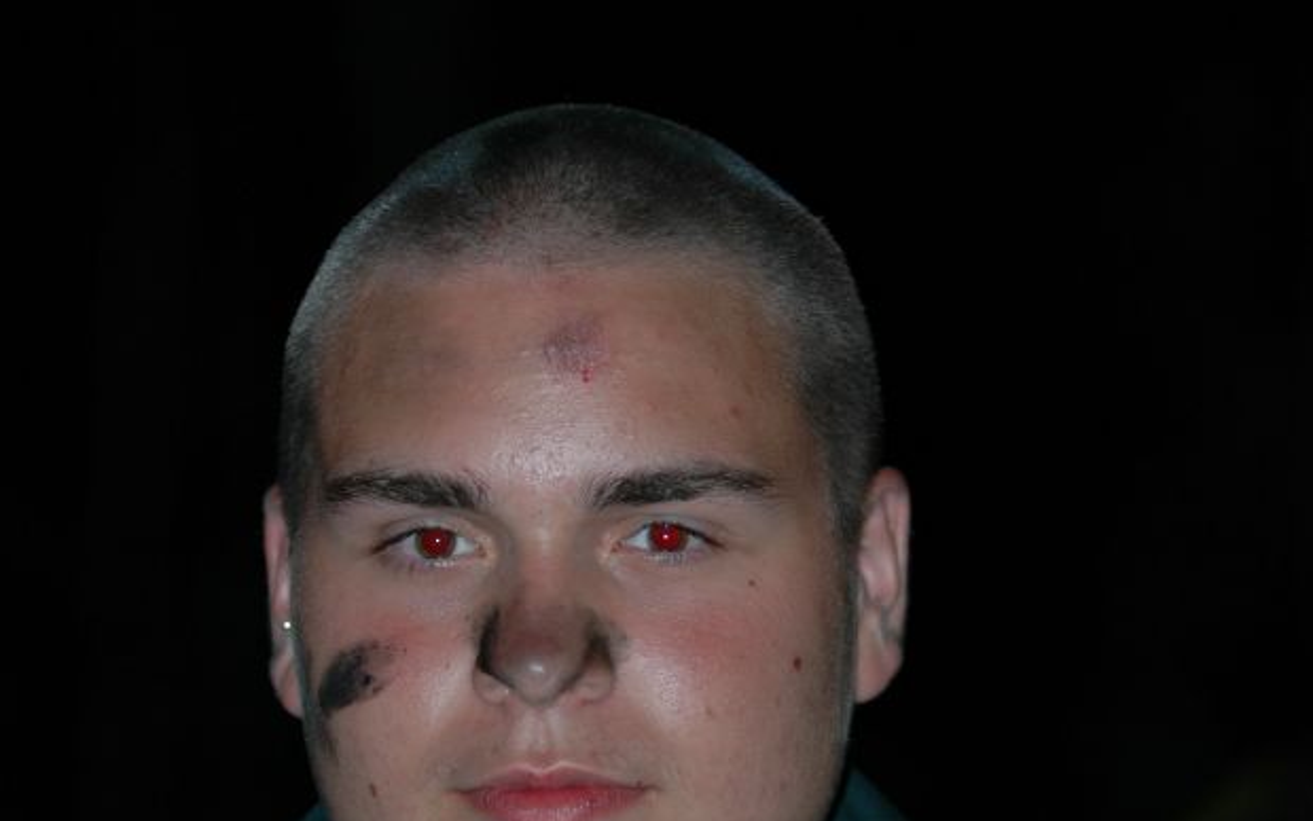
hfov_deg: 8.5
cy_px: 808
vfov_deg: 5.3
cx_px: 618
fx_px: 8842
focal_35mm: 247
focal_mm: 98
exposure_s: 1/60
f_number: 2.8
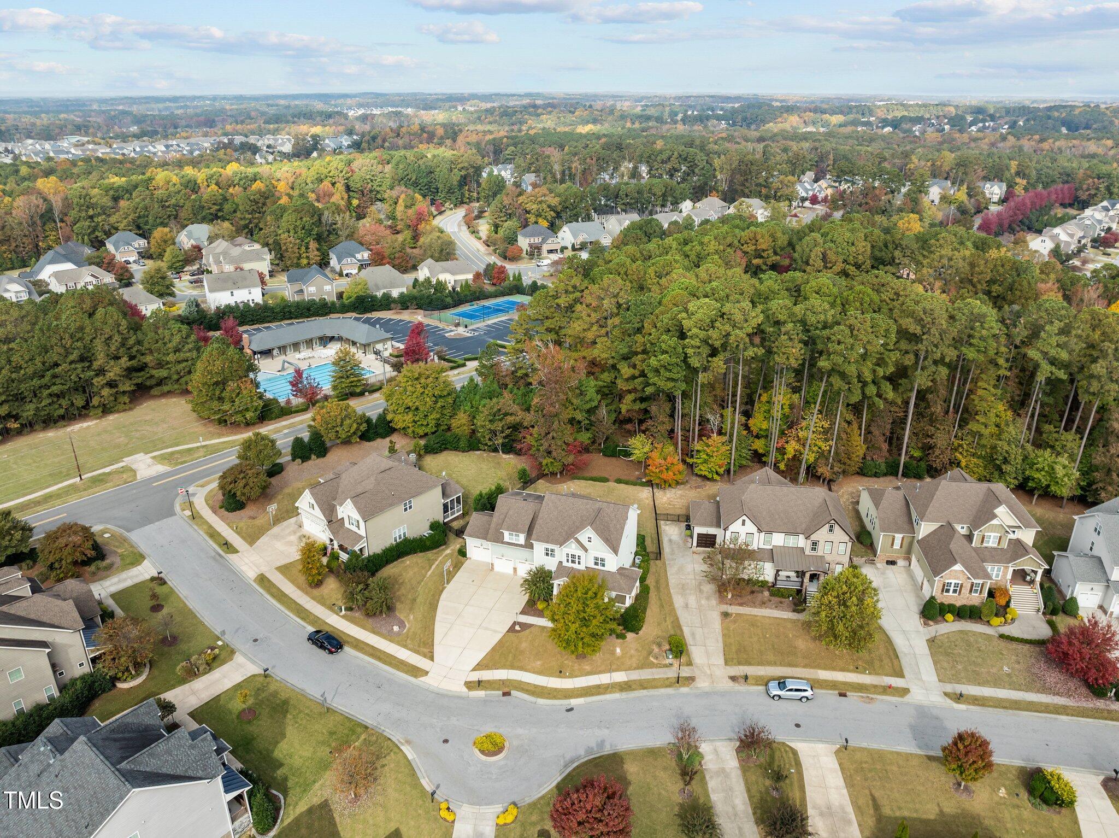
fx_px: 775
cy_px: 419
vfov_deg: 56.8
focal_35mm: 24
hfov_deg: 71.6
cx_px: 560
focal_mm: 12.29
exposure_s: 1/1000
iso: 120
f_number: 2.8
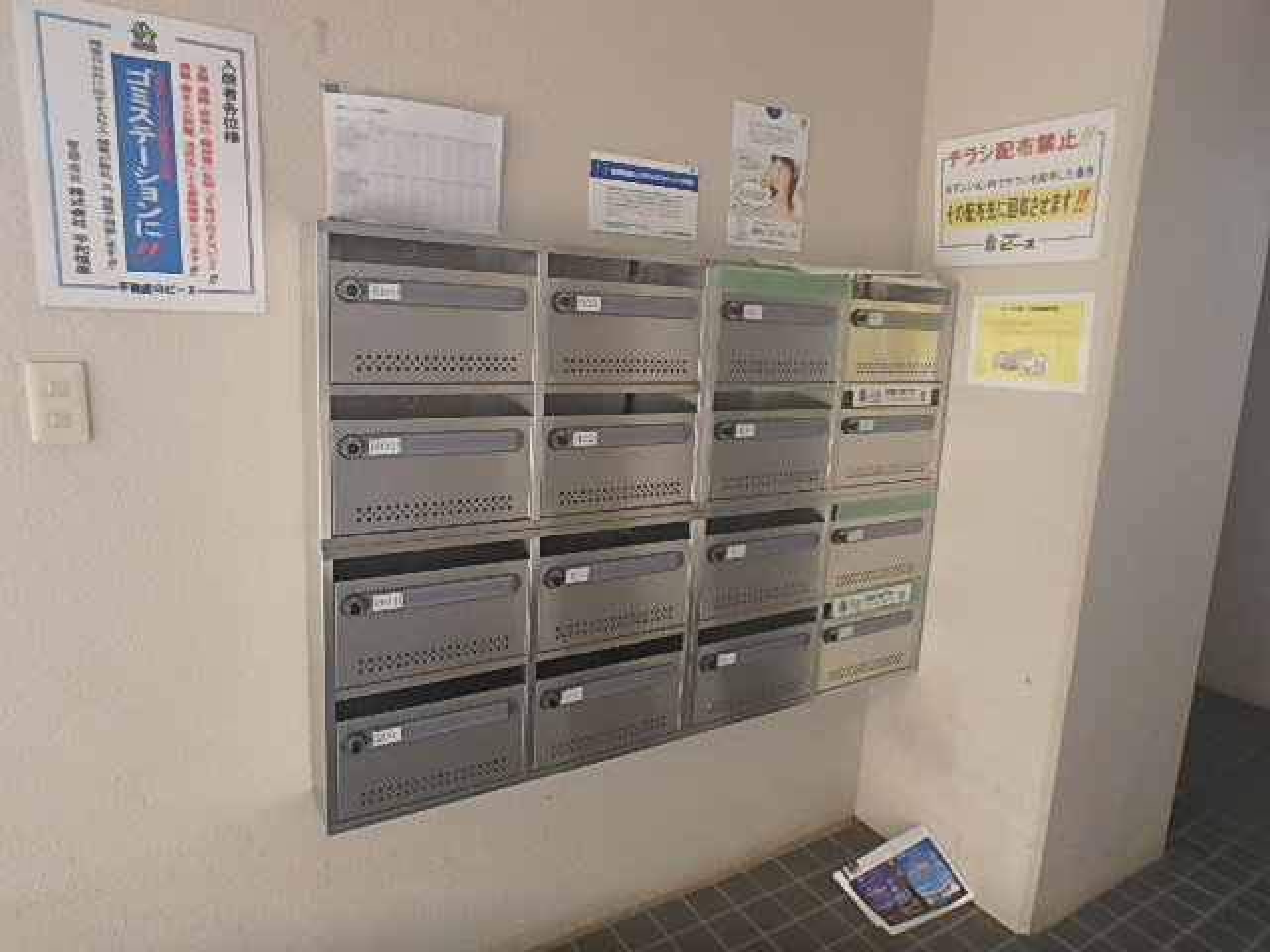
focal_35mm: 21
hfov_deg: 79.0
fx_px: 770
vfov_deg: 63.4
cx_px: 635
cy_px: 476
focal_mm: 3.7
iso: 200
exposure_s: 1/40
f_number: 3.5
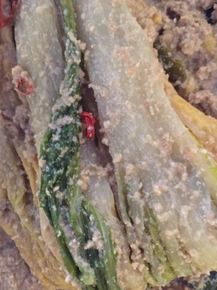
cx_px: 113
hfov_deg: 40.7
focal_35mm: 35
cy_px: 118
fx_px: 293
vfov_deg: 52.3
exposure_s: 1/15
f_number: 2.2
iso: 400
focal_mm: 4.15
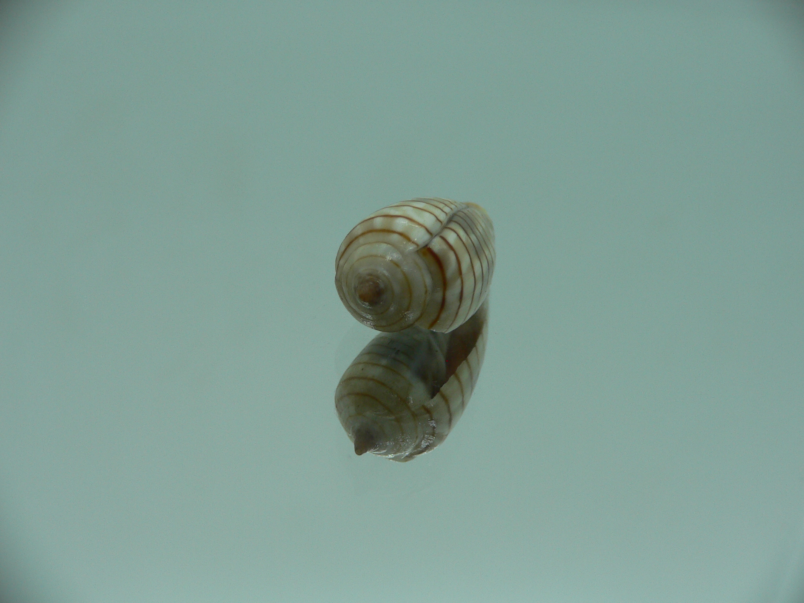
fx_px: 813
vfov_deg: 40.7
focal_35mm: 35
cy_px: 302
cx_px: 402
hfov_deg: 52.6
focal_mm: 4.6
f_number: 2.8
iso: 80
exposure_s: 1/80
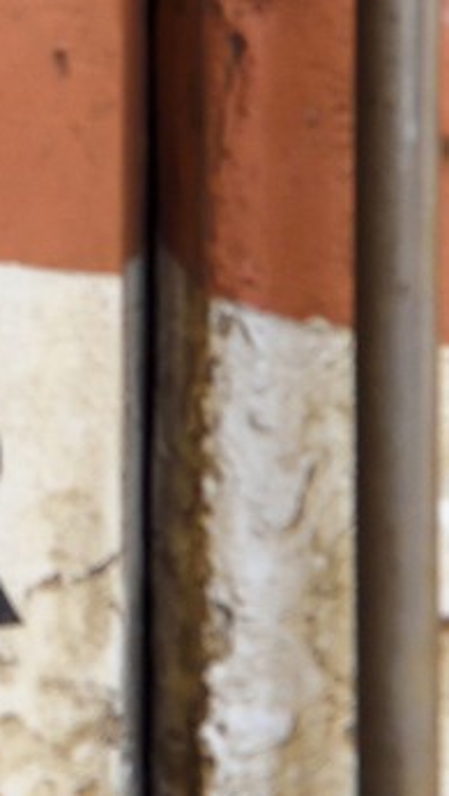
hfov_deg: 6.2
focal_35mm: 184
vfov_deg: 10.4
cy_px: -975
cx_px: -723
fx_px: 3889
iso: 1600
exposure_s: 1/100
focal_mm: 38
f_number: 6.3
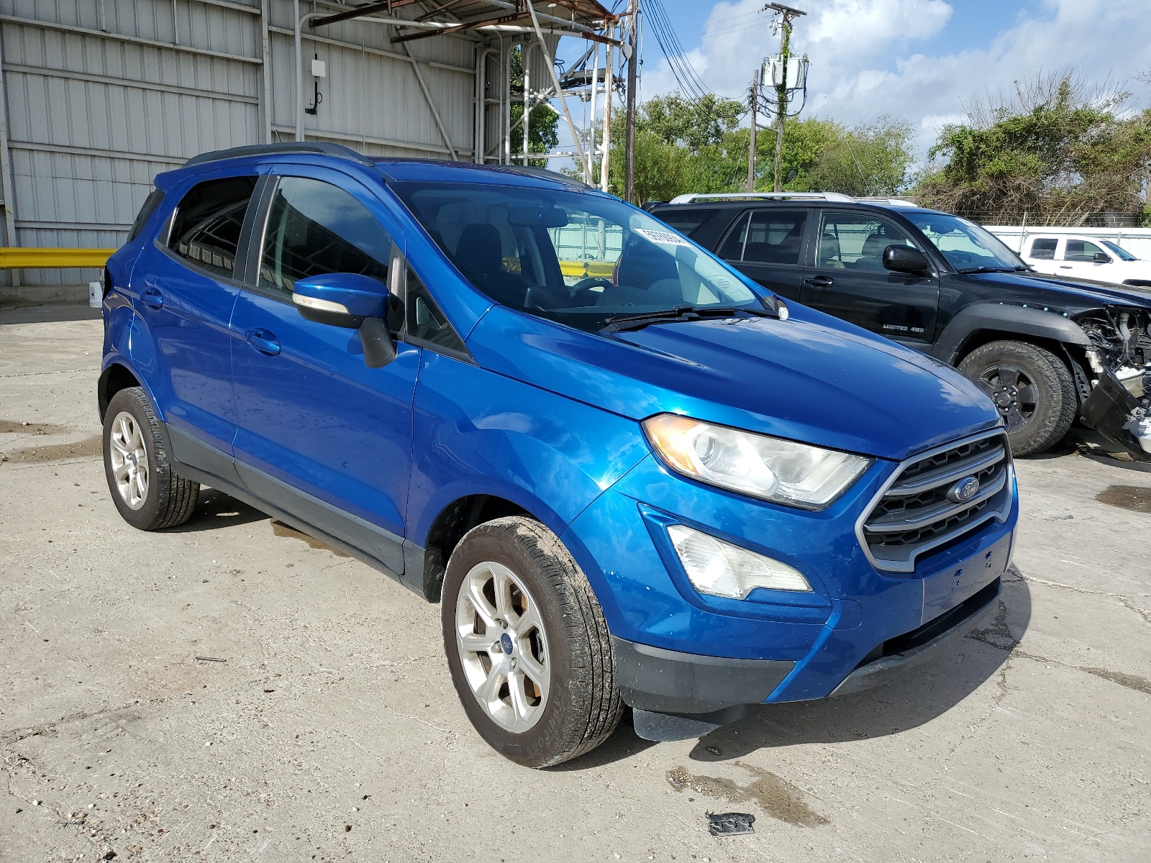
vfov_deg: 53.1
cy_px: 432
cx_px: 576
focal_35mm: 26
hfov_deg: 67.3
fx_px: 865
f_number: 1.5
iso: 50
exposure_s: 1/3333
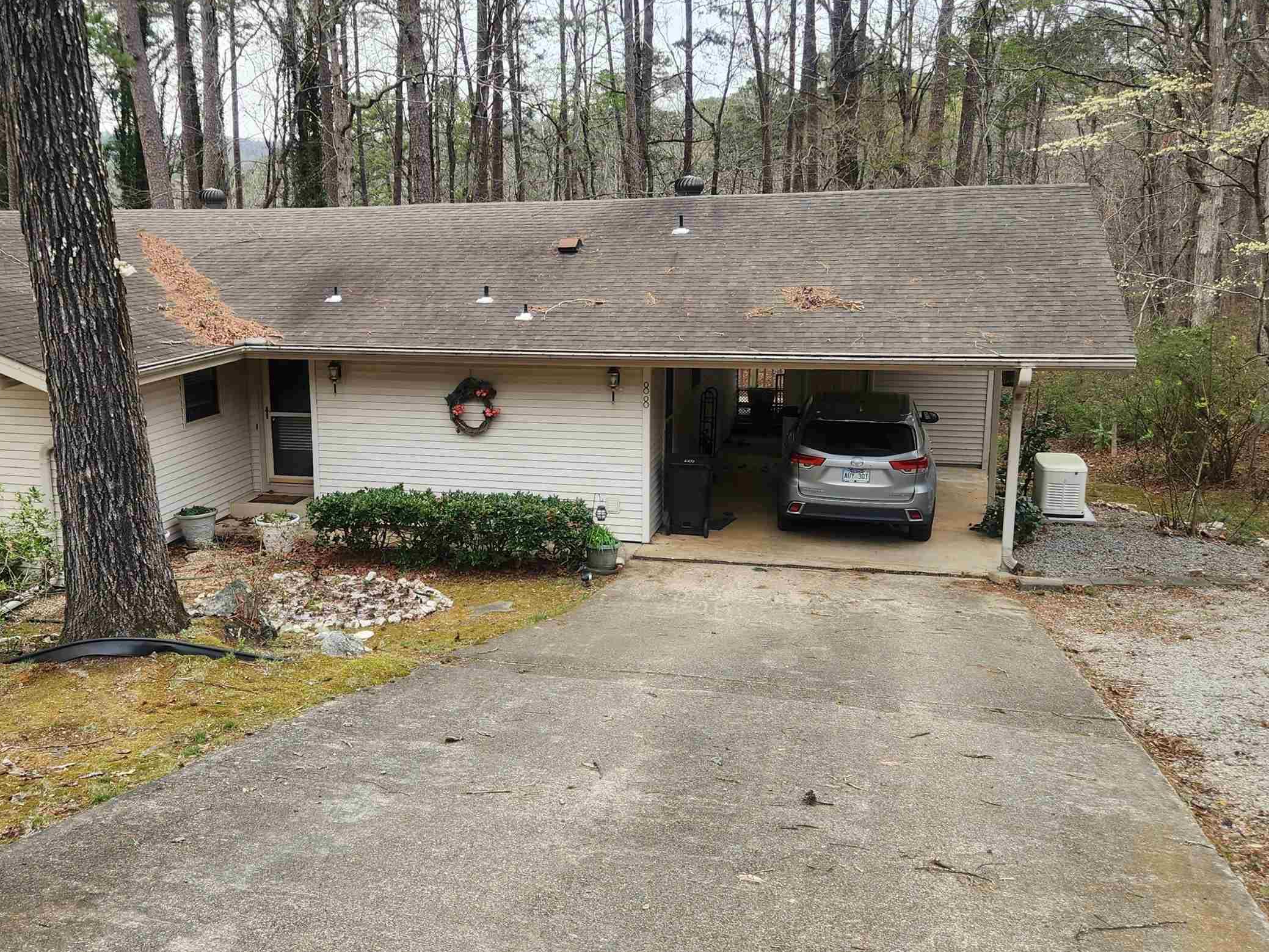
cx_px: 469
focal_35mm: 34
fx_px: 1247
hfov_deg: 53.3
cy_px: 473
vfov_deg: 41.8
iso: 80
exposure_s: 1/180
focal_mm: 5.4
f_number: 1.8
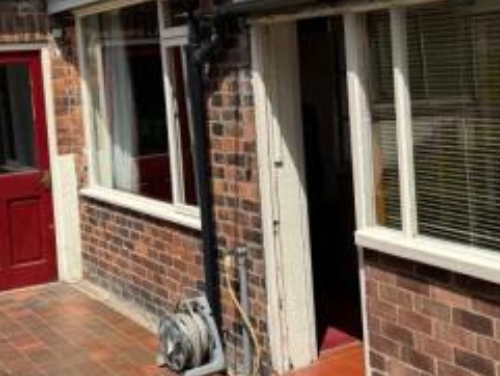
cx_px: 321
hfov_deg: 33.0
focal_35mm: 58
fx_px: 838
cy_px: 103
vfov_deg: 25.0
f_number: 1.78
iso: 80
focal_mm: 6.76
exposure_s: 1/4049
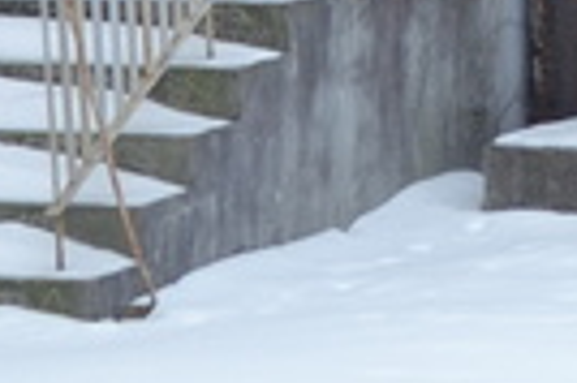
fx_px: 6147
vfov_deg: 3.5
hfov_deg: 5.4
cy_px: -628
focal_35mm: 384
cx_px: 657
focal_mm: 40
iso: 100
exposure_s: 1/160
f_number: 6.3
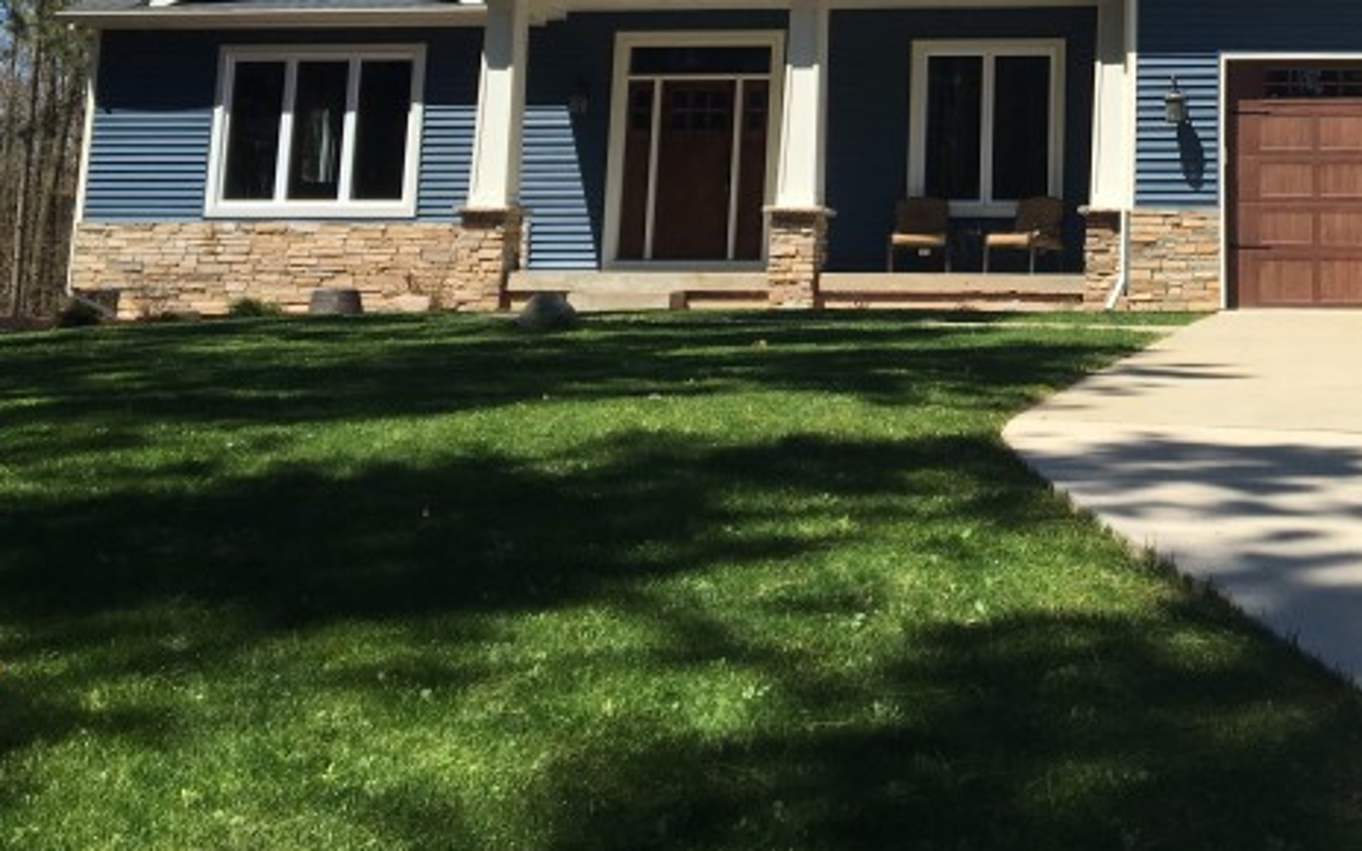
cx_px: 1145
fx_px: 1967
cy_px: -12
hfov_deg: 36.5
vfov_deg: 23.3
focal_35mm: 53
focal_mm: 4.15
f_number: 2.2
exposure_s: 1/1508
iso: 25
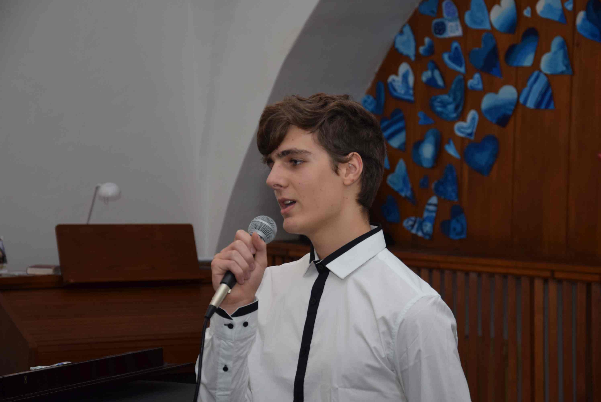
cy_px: 201
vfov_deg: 13.1
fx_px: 1754
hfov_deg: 19.4
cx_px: 300
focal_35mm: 105
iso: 400
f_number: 5.3
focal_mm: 70
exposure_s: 1/160
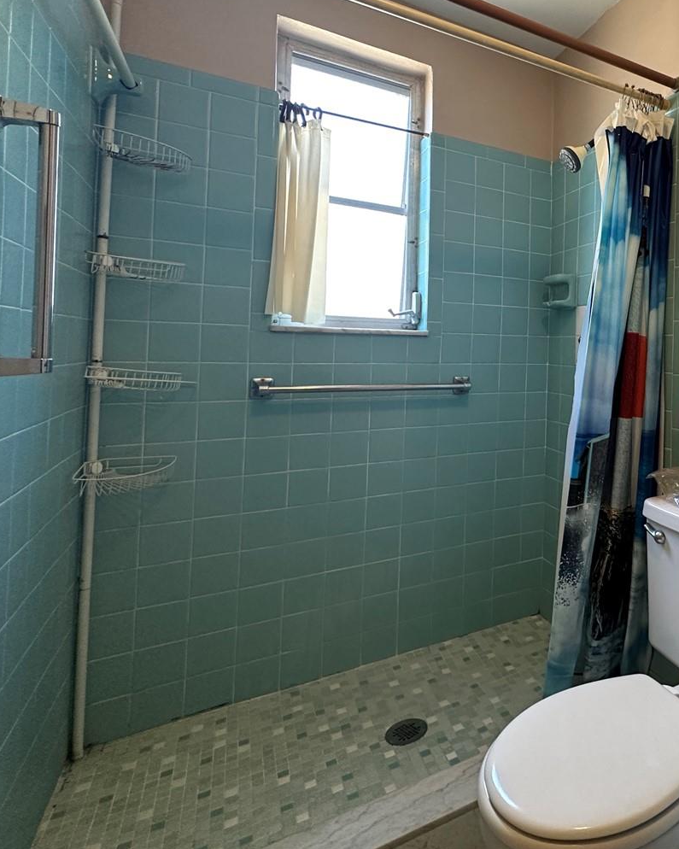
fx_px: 553
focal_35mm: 22
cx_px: 646
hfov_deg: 52.9
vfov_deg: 74.2
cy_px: 339
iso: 320
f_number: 2.2
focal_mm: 2.22
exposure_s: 1/120
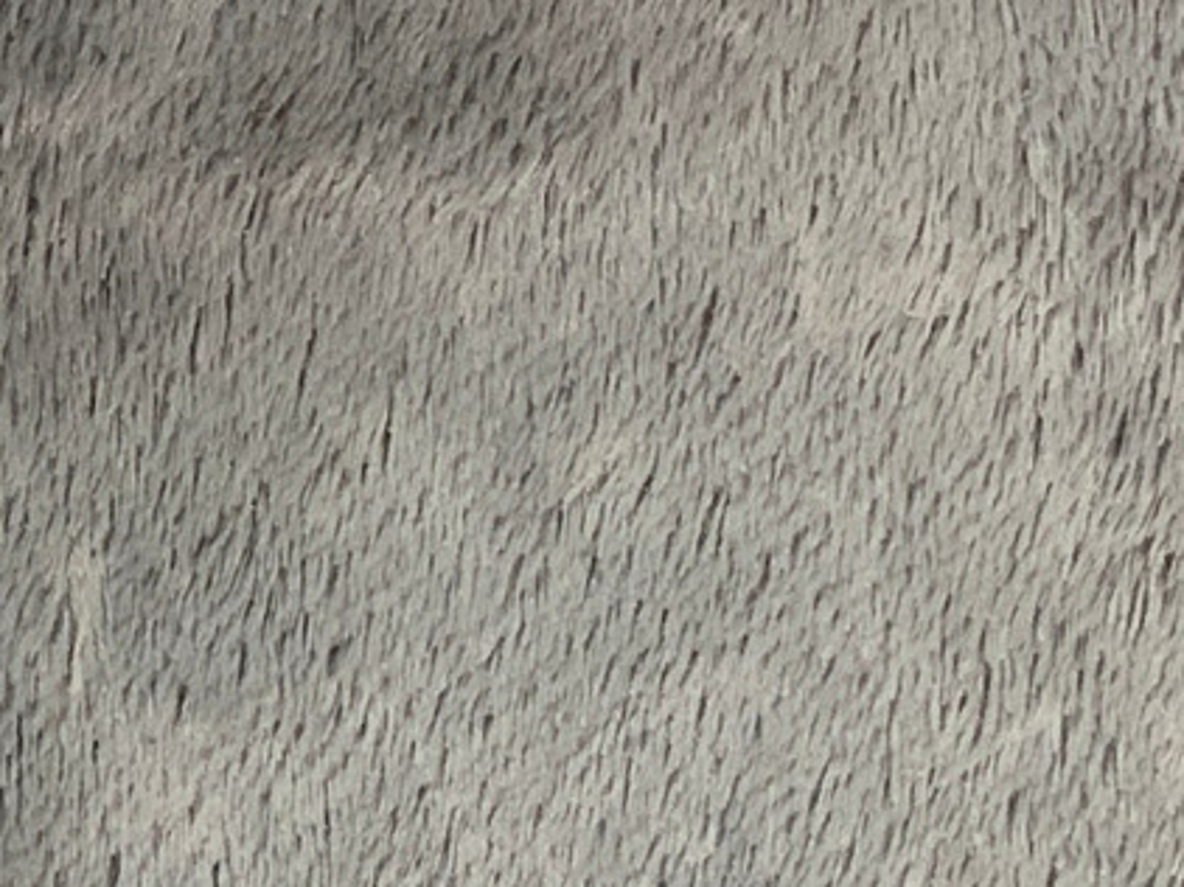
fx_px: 6016
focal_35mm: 176
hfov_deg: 10.9
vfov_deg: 8.2
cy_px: -559
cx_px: -544
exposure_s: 1/104
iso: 64
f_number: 1.8
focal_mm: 3
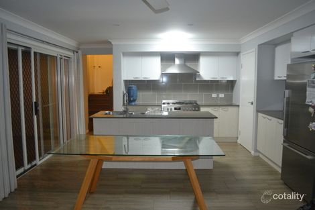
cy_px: 105
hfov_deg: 67.4
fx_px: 236
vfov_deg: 47.9
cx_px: 158
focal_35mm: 27
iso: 1100
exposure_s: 1/60
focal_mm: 18
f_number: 3.5
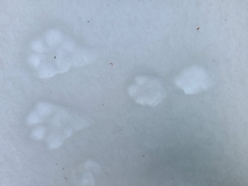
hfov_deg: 67.3
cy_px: 93
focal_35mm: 26
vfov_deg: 53.1
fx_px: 186
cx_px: 124
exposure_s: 1/120
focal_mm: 5.4
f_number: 1.8
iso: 50
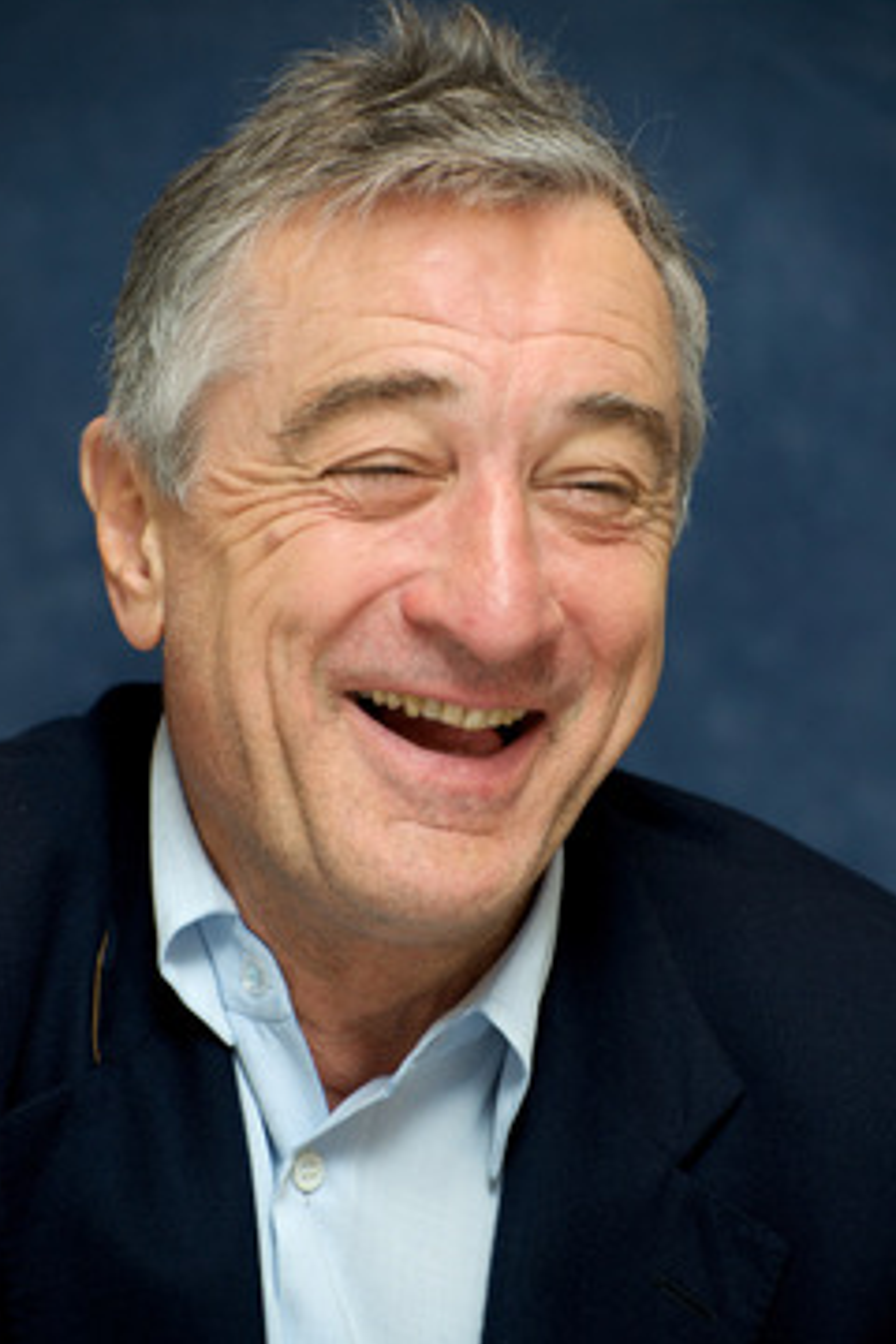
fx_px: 6010
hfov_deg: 8.5
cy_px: 691
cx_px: 465
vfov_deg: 12.8
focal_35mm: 161
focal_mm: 145
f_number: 5.6
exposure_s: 1/60
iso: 400
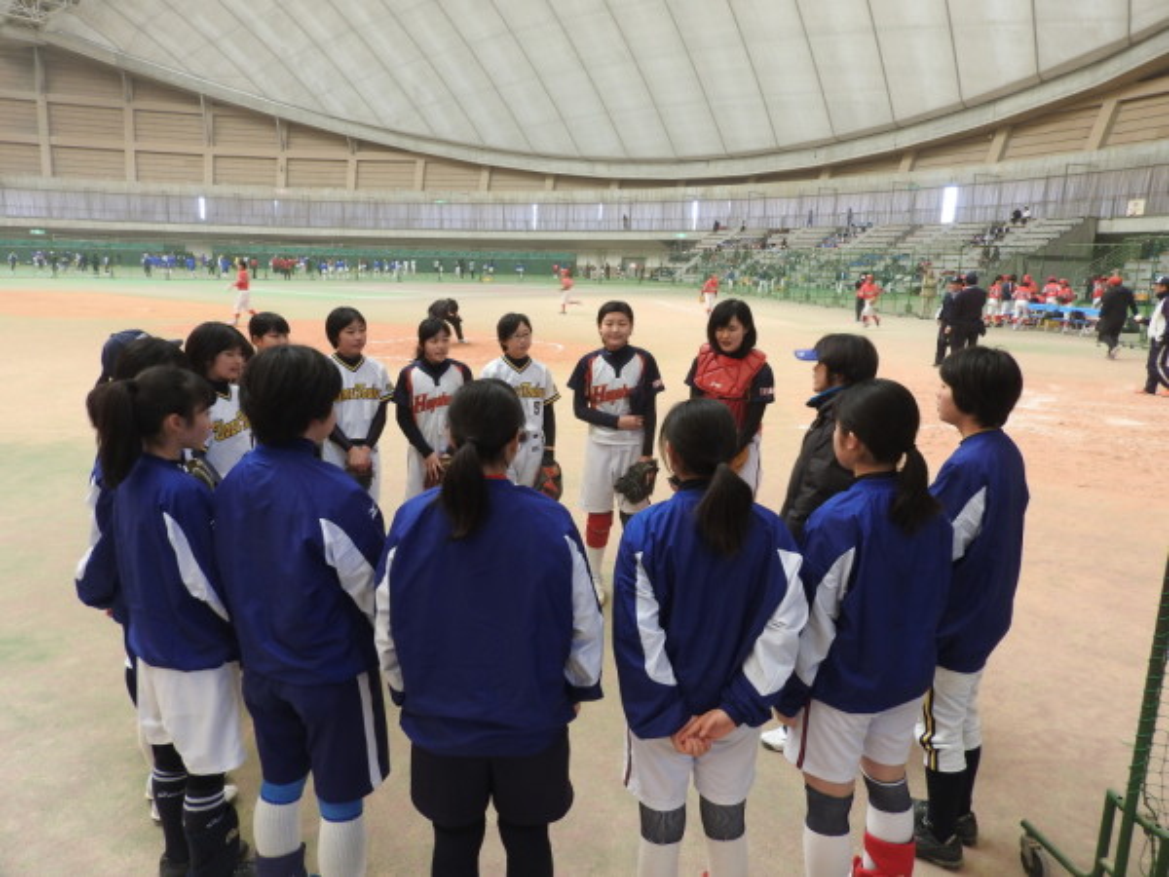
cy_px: 438
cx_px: 584
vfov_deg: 56.8
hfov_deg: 71.6
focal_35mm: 24
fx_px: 810
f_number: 3.3
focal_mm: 4.3
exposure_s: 1/30
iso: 140
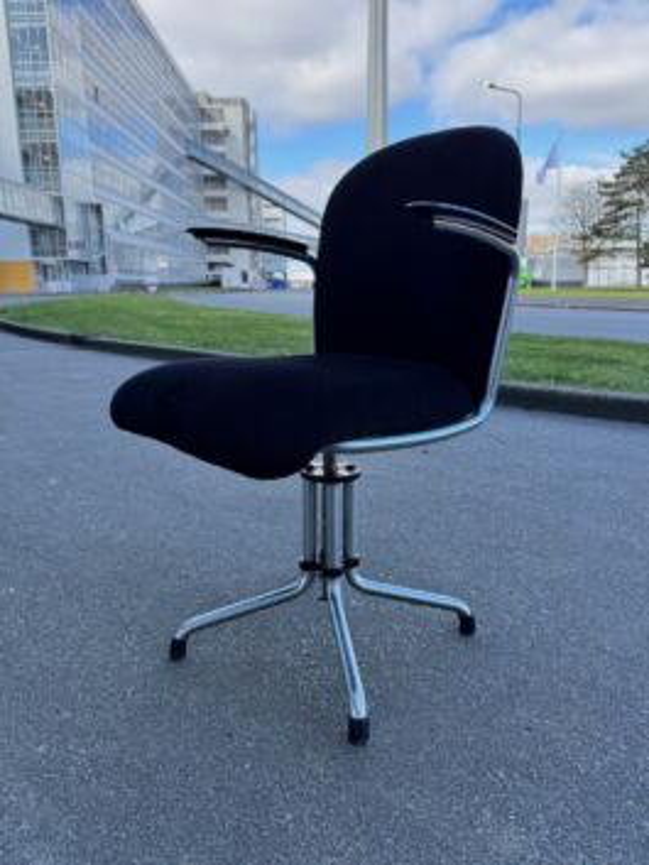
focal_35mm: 24
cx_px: 324
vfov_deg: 71.6
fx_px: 600
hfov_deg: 56.8
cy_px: 432
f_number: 1.78
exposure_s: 1/842
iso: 80
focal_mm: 6.76
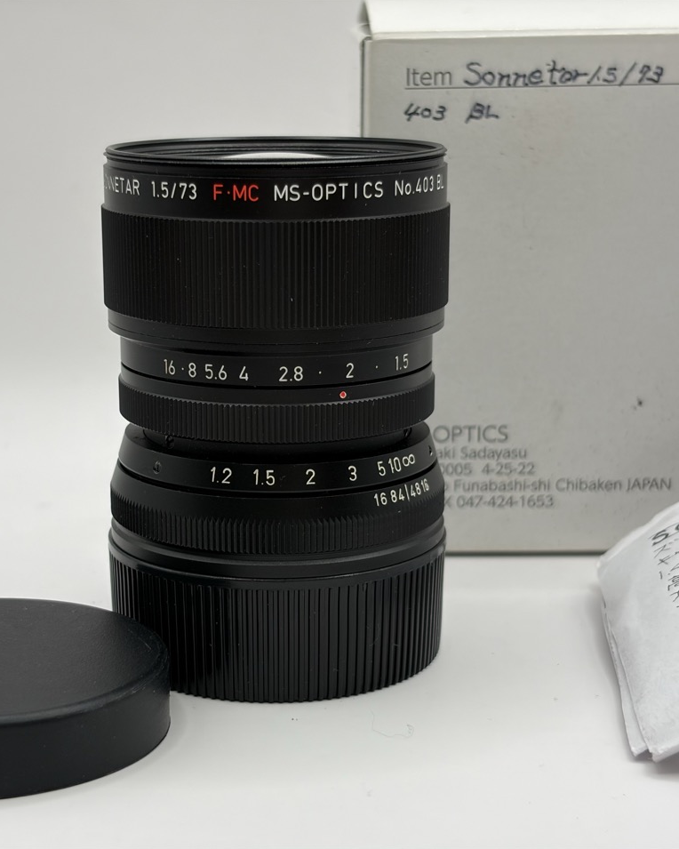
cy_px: 423
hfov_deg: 22.5
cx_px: 295
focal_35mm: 68
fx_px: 1708
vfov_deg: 27.9
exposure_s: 1/150
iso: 25
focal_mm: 5.96
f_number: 1.6
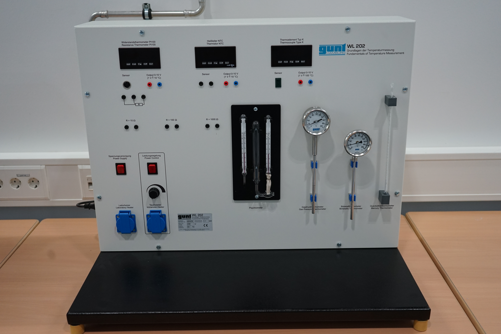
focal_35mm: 38
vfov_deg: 35.1
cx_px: 250
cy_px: 167
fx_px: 529
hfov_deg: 50.7
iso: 1250
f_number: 4
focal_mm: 38
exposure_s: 1/160
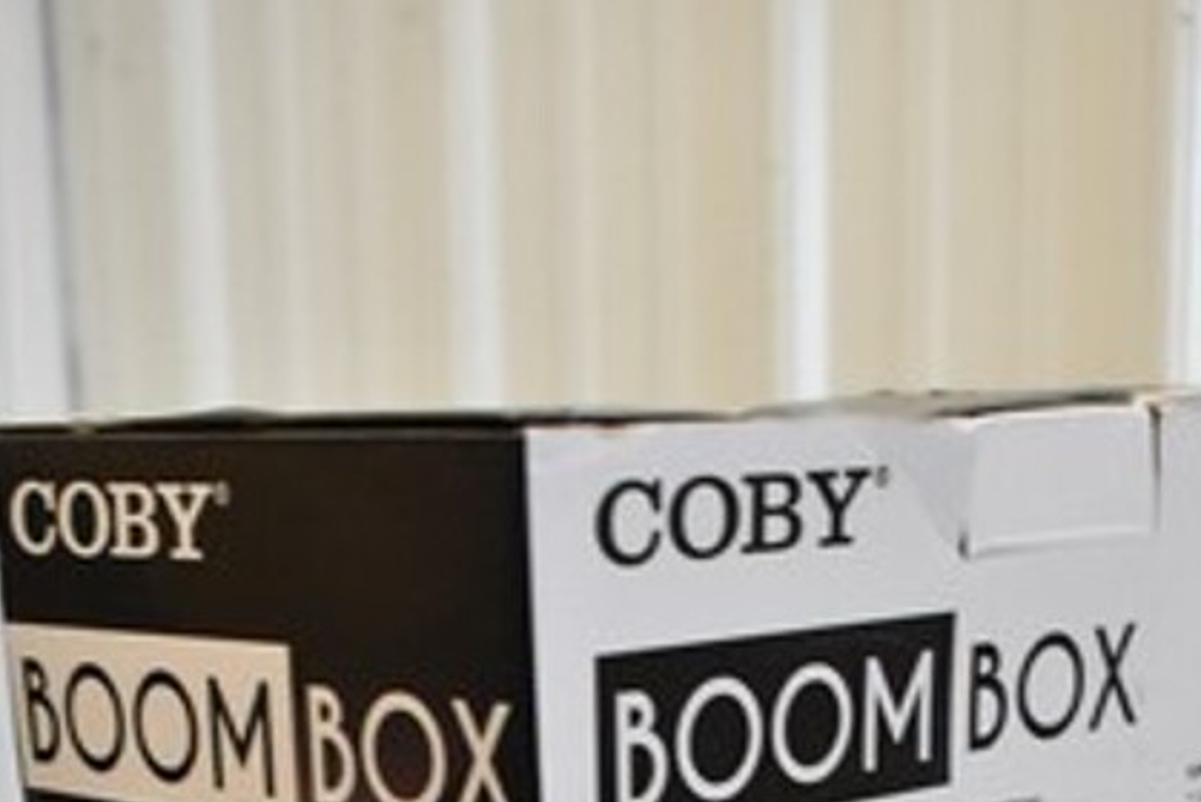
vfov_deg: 16.3
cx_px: 717
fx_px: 2507
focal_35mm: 75
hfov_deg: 26.9
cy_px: 1272
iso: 2000
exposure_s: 1/125
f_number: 5.6
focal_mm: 23
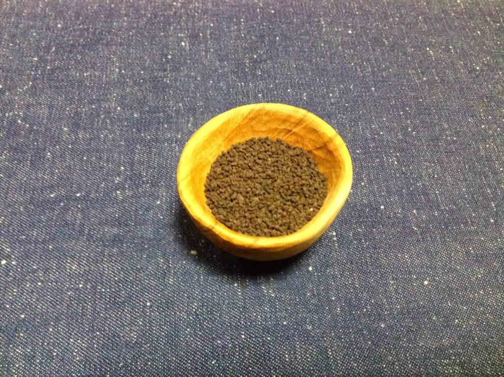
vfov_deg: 40.6
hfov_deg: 52.7
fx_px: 509
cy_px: 188
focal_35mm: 35
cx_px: 252
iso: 640
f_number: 2.4
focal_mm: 4.28
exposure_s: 1/15
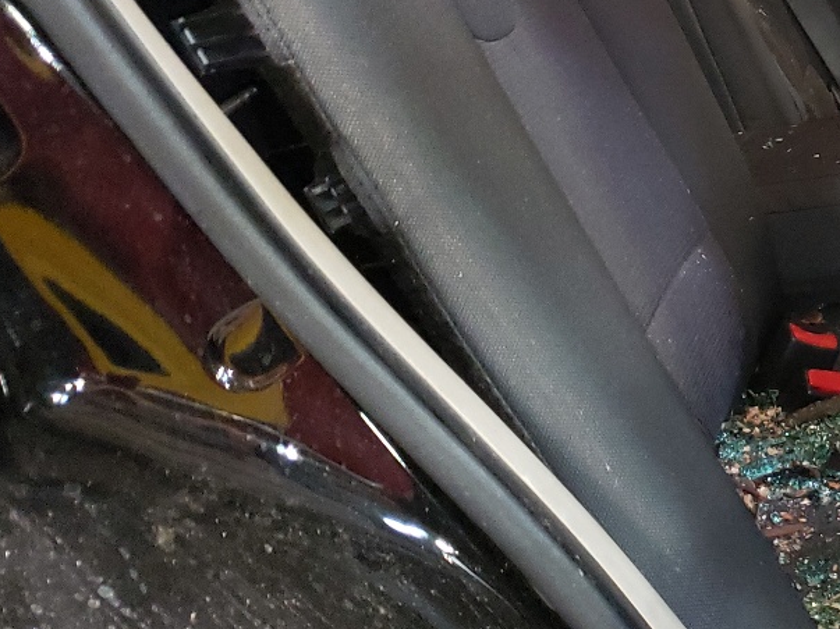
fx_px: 1674
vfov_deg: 20.7
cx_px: 1035
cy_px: 18
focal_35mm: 69
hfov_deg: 25.1
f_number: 1.5
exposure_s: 1/24
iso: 391
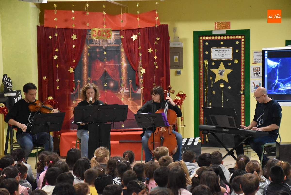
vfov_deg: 11.4
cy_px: 98
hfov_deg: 17.0
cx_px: 146
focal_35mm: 120
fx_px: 971
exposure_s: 1/60
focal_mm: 80
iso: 7200
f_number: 5.3
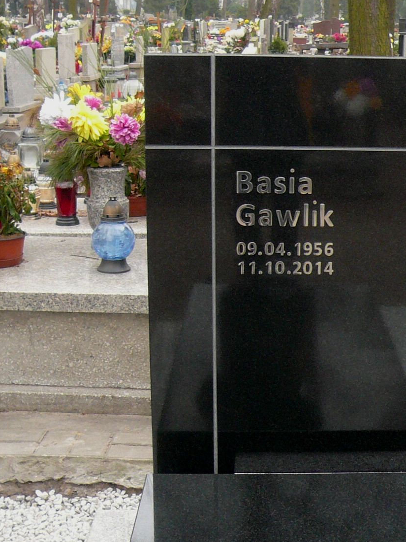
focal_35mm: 64
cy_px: 267
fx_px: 1001
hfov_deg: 22.6
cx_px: 322
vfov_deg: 30.3
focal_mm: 4.7
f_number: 2.8
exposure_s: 1/50
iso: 100
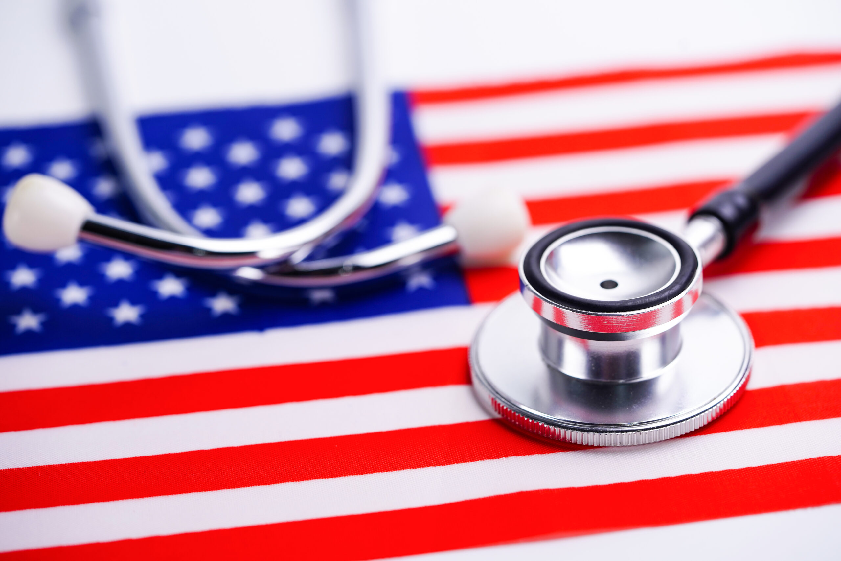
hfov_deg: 22.6
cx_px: 420
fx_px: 2102
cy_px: 280
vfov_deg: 15.2
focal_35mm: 90
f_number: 4.5
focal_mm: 90
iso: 200
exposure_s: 1/100
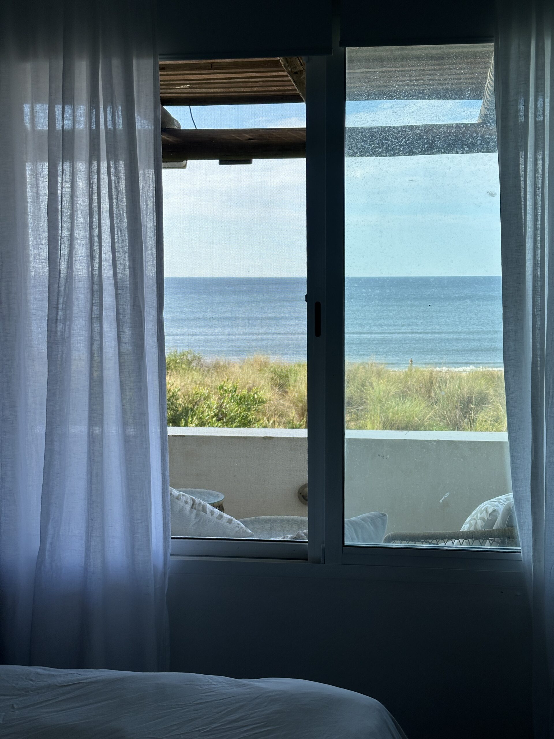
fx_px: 1024
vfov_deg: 39.7
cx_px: 277
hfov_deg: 30.3
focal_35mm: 48
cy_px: 370
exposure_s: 1/1357
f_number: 1.78
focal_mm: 6.86
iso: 64
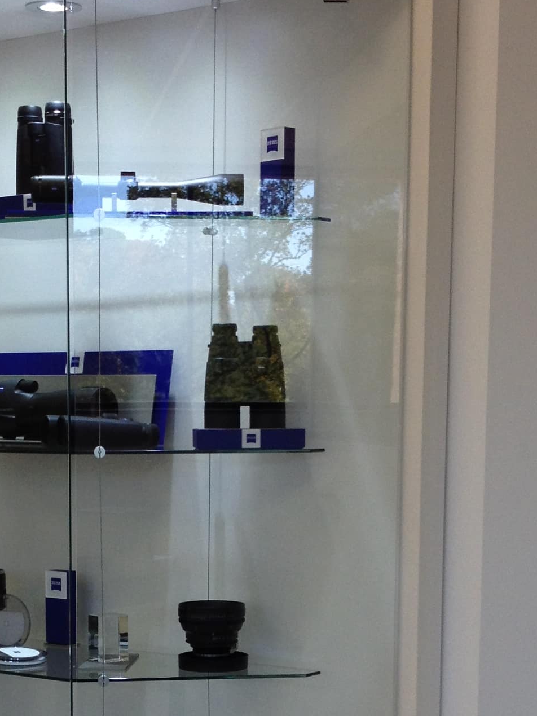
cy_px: 617
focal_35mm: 90
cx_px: 182
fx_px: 1861
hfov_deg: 16.4
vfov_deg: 21.4
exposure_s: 1/120
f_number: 2.4
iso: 50
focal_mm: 4.28
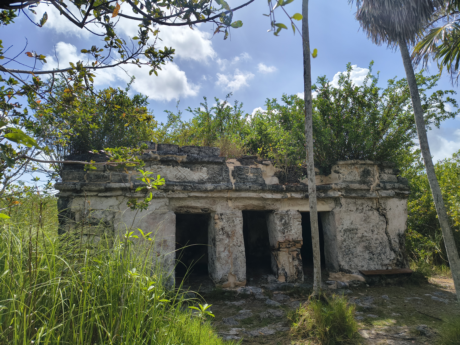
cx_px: 230
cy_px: 172
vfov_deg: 58.9
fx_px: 306
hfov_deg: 73.9
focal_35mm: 23
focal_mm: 5.56
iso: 103
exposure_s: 1/3462
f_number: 1.8
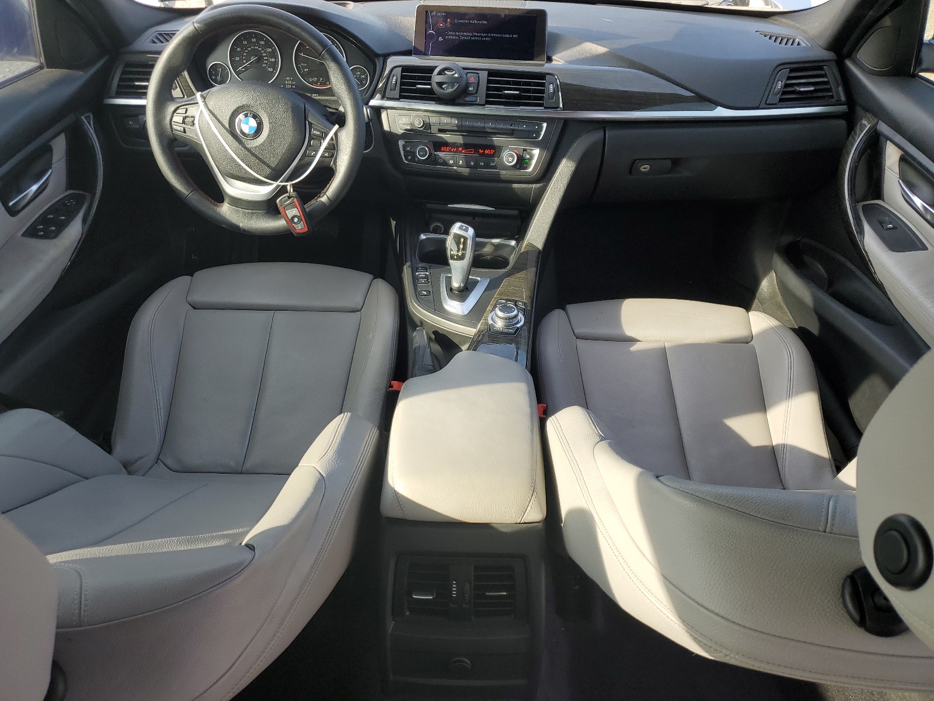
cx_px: 467
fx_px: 702
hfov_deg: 67.3
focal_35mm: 26
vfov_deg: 53.1
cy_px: 350
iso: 50
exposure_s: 1/250
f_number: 1.5
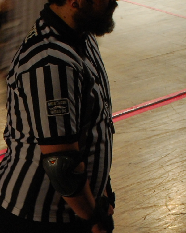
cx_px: -25
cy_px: 217
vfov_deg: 11.0
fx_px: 1198
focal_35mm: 174
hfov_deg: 8.8
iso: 400
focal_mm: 24
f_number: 8
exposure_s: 1/15
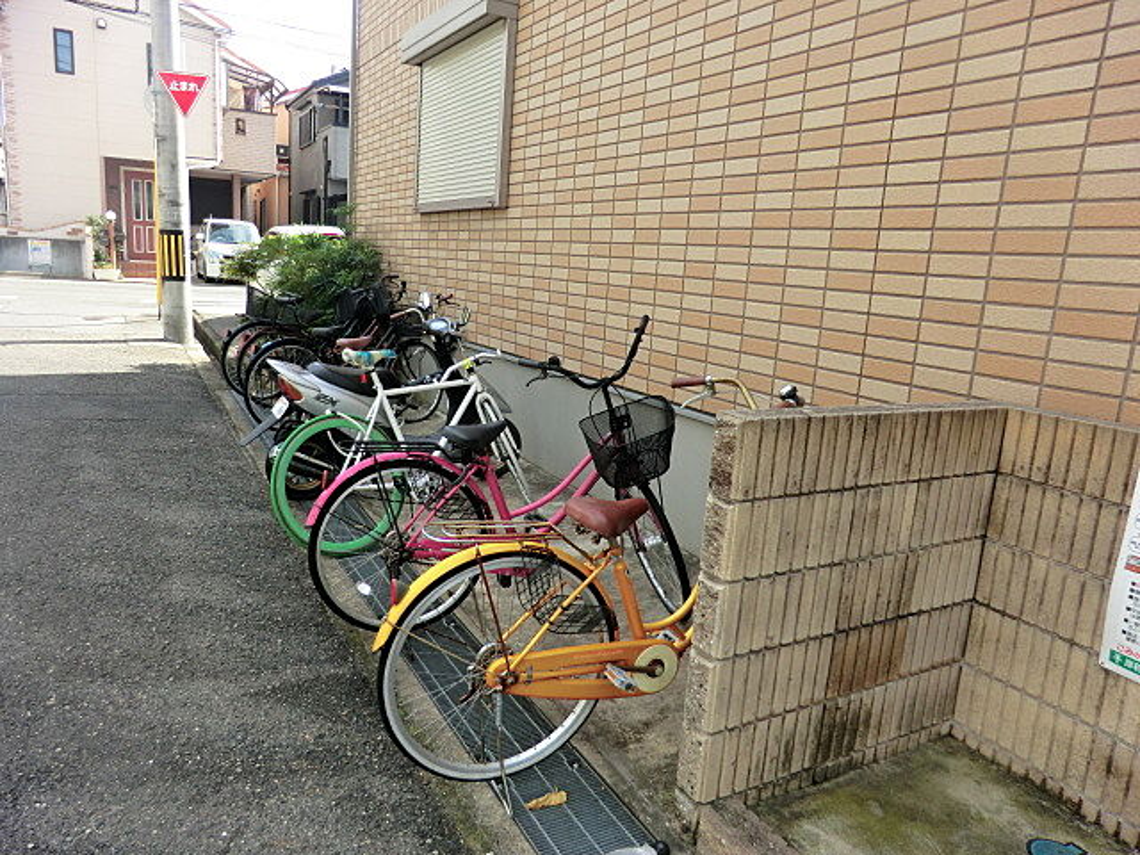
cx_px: 570
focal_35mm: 24
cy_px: 428
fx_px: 790
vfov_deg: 56.8
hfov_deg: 71.6
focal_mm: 4.3
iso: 80
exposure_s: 1/320
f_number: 3.2
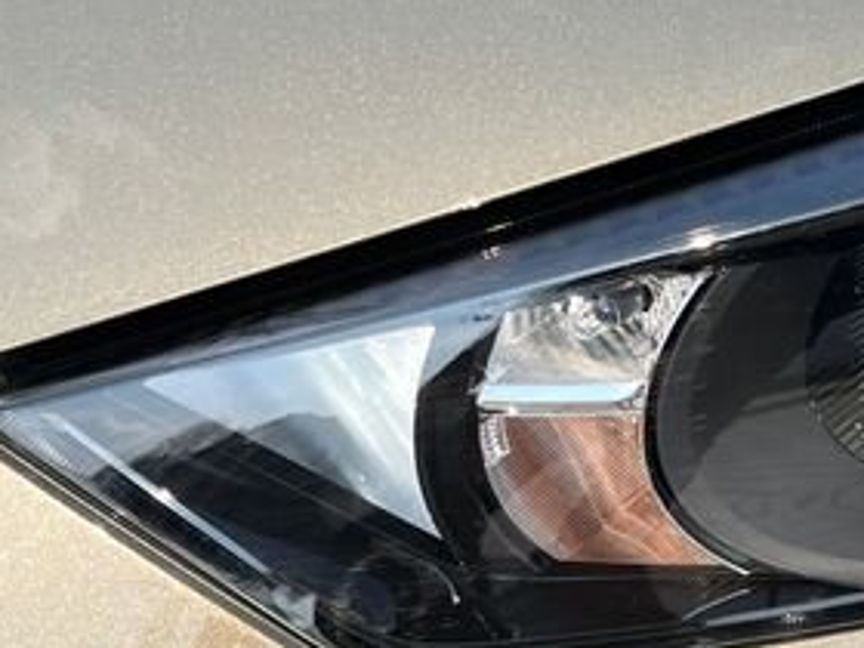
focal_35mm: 95
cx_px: 929
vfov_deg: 15.6
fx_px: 2371
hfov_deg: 19.8
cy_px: 386
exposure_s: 1/2222
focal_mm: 5.1
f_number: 1.6
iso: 50
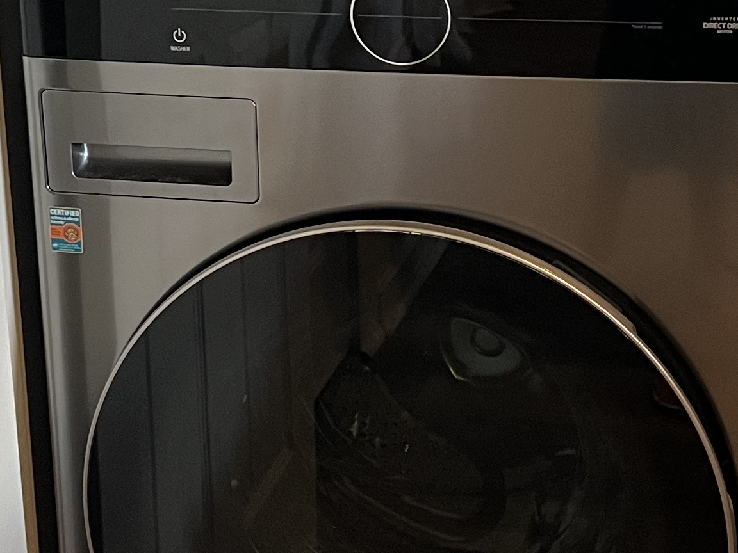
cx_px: 467
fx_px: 1940
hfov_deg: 21.5
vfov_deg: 16.0
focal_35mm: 91
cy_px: 48
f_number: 1.5
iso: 160
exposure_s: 1/60
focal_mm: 5.7
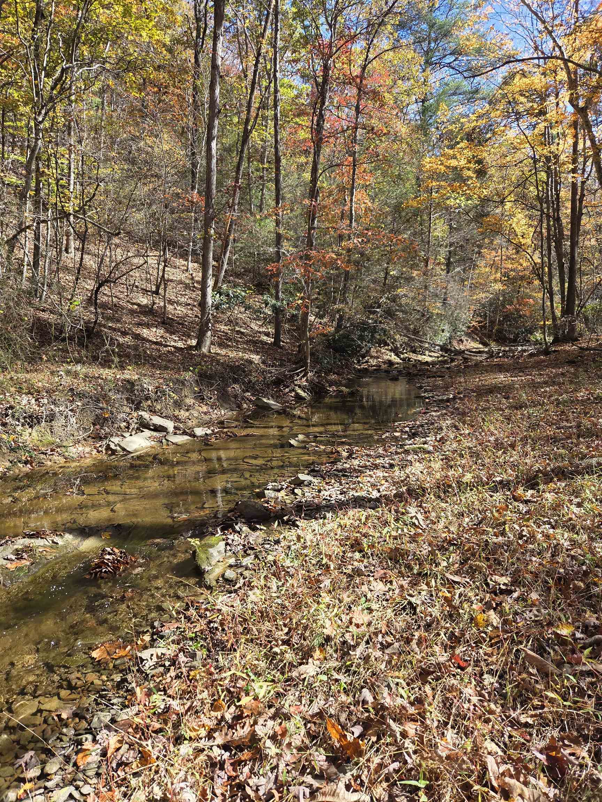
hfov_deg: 58.9
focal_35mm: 23
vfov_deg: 73.9
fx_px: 533
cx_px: 301
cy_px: 401
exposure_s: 1/850
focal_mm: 5.4
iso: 80
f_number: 1.8
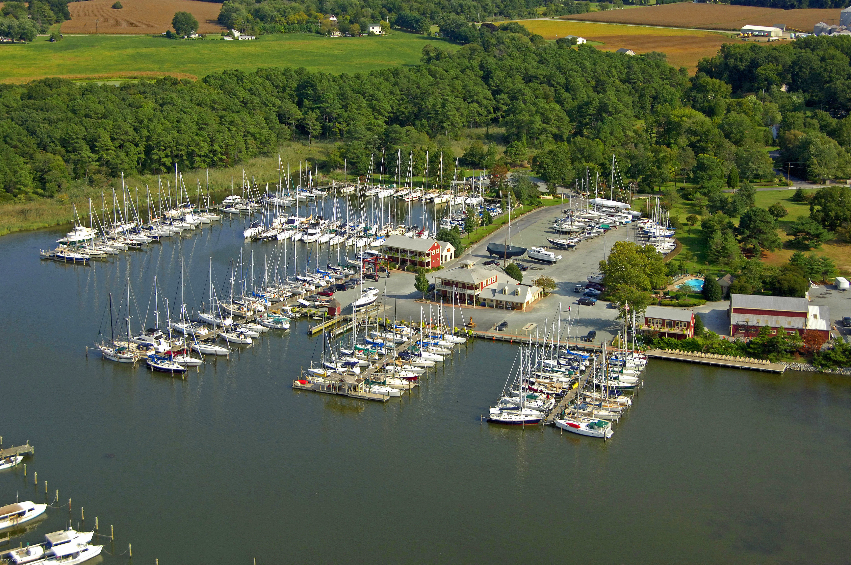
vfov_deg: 23.7
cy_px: 282
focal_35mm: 57
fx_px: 1346
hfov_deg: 35.1
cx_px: 426
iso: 400
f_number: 7.1
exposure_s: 1/1000
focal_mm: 38
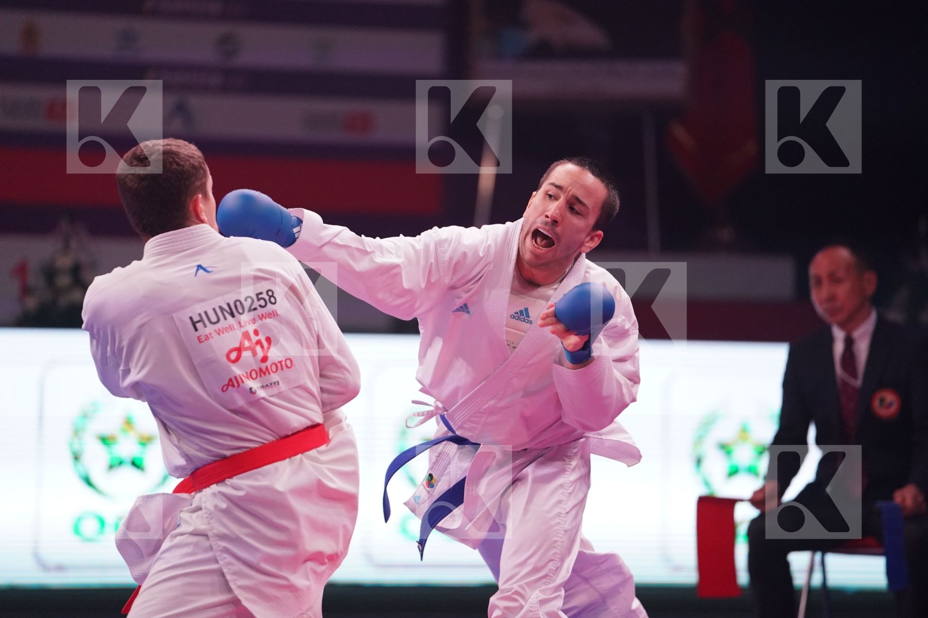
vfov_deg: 6.9
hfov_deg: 10.3
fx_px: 5155
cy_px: 309
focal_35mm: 200
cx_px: 464
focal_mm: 200
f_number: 2.8
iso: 3200
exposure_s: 1/1000
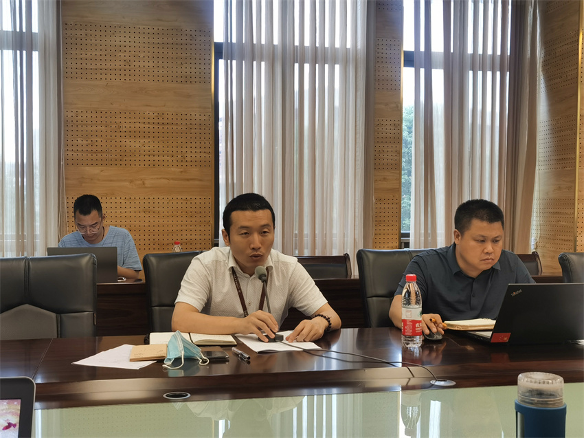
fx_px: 793
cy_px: 219
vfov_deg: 30.9
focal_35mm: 47
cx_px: 292
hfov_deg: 40.4
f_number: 1.6
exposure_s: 1/100
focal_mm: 5.56
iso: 100
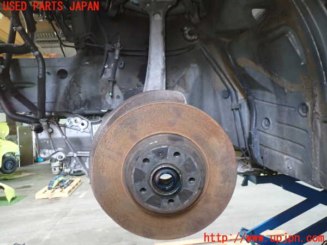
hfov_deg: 60.0
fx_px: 283
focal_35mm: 30
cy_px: 122
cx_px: 164
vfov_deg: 46.8
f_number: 2.3
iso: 640
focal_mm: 5.4
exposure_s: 1/30
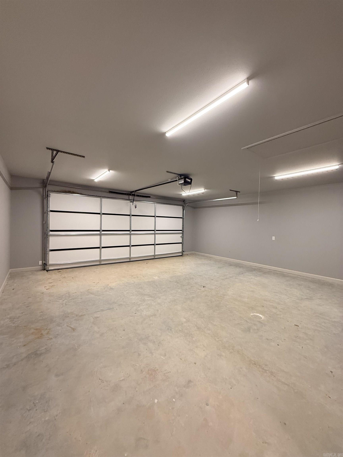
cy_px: 228
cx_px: 172
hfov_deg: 85.7
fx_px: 185
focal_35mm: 14
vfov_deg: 102.1
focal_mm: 2.22
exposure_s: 1/120
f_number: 2.2
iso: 500
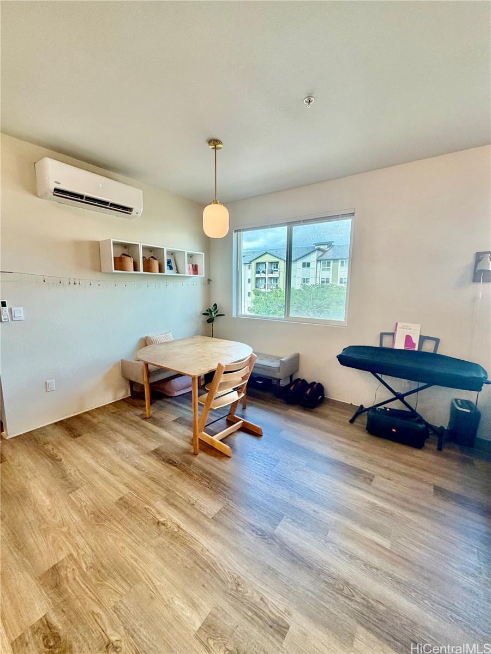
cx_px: 246
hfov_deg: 85.7
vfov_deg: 102.1
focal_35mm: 14
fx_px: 265
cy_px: 327
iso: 160
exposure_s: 1/120
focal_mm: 2.22
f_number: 2.2
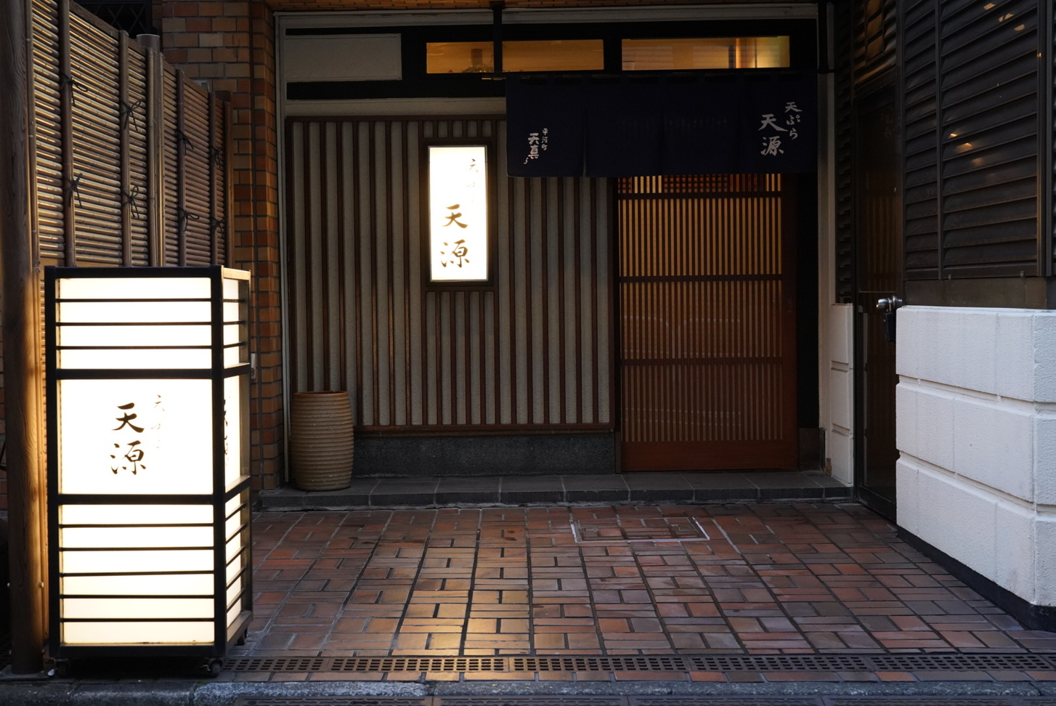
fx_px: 1468
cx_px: 528
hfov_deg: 39.6
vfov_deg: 27.0
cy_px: 353
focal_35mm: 50
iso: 6400
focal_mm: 50
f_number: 5.6
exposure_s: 1/125
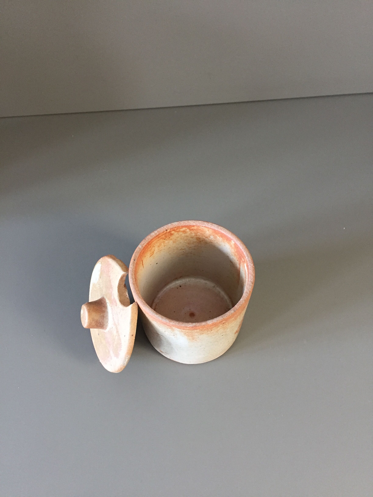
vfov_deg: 61.7
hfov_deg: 48.2
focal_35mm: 29
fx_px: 417
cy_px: 248
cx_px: 186
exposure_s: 1/33
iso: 200
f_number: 2.2
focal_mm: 4.15
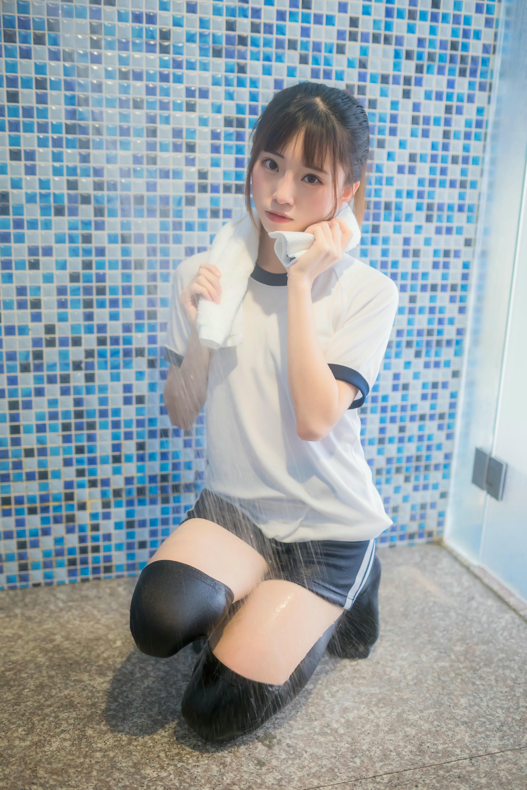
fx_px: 791
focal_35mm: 36
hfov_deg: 36.9
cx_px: 263
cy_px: 398
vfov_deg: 53.1
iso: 2000
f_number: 1.8
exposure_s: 1/100
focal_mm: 35
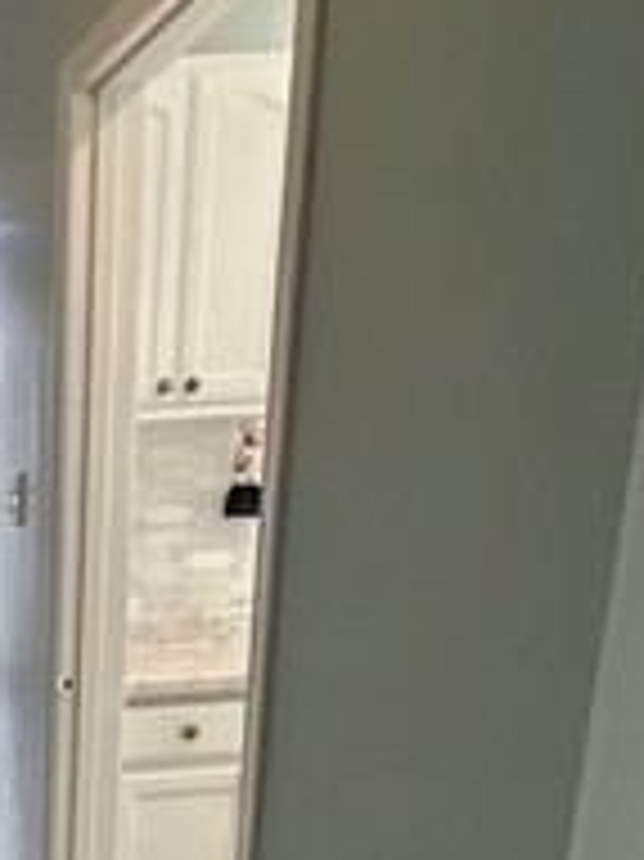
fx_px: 1167
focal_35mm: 47
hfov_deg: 24.4
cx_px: -311
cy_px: 887
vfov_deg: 35.9
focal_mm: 2.22
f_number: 2.2
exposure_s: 1/120
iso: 250
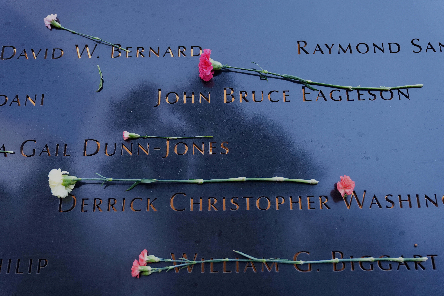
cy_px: 148
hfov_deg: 54.4
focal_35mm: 35
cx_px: 222
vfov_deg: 37.9
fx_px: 432
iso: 1600
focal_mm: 35
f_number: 2.8
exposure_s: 1/250
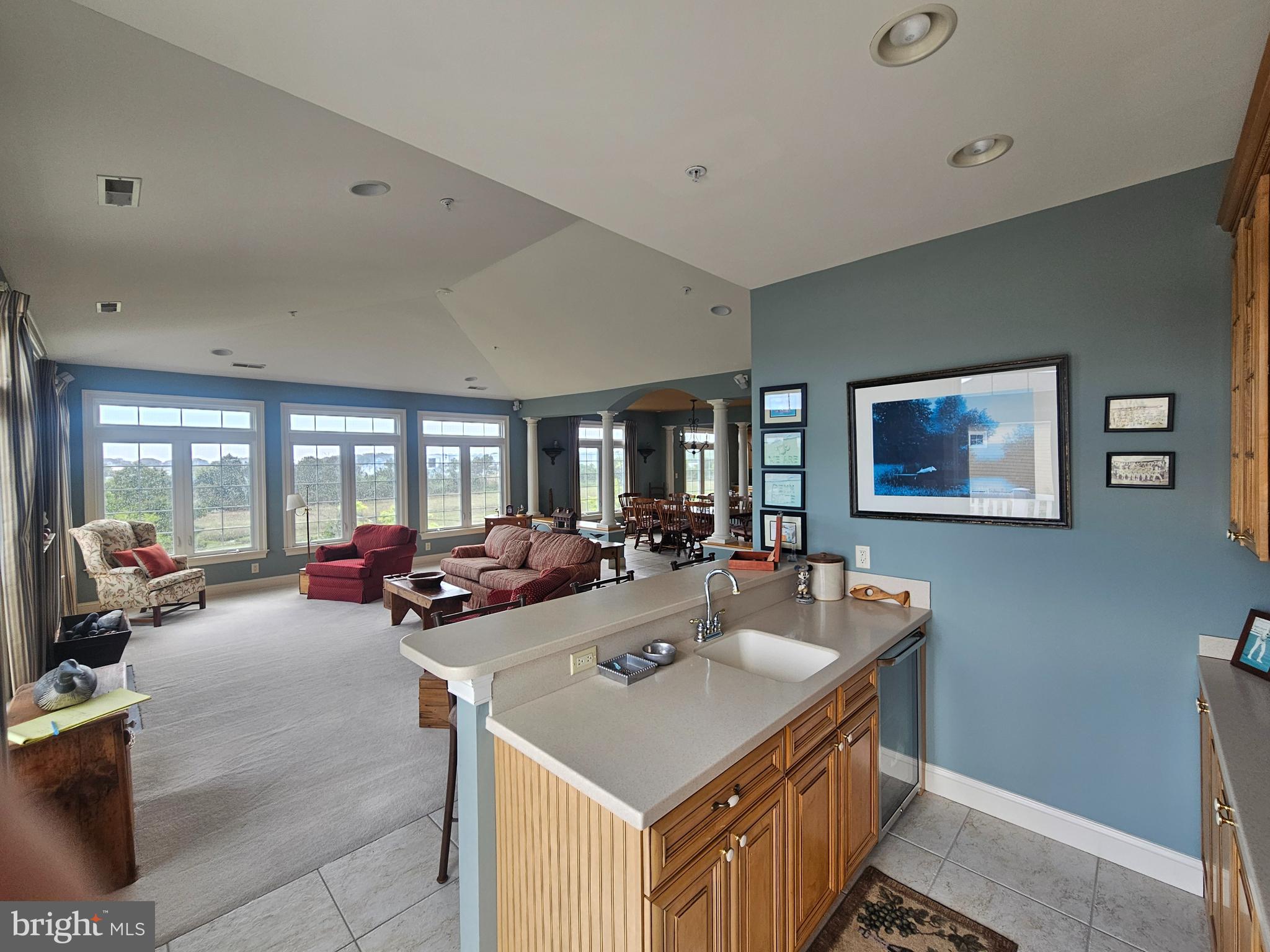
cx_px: 635
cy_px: 476
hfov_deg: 106.2
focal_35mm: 13
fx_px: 477
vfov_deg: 89.9
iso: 50
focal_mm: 2.2
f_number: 2.2
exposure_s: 1/60
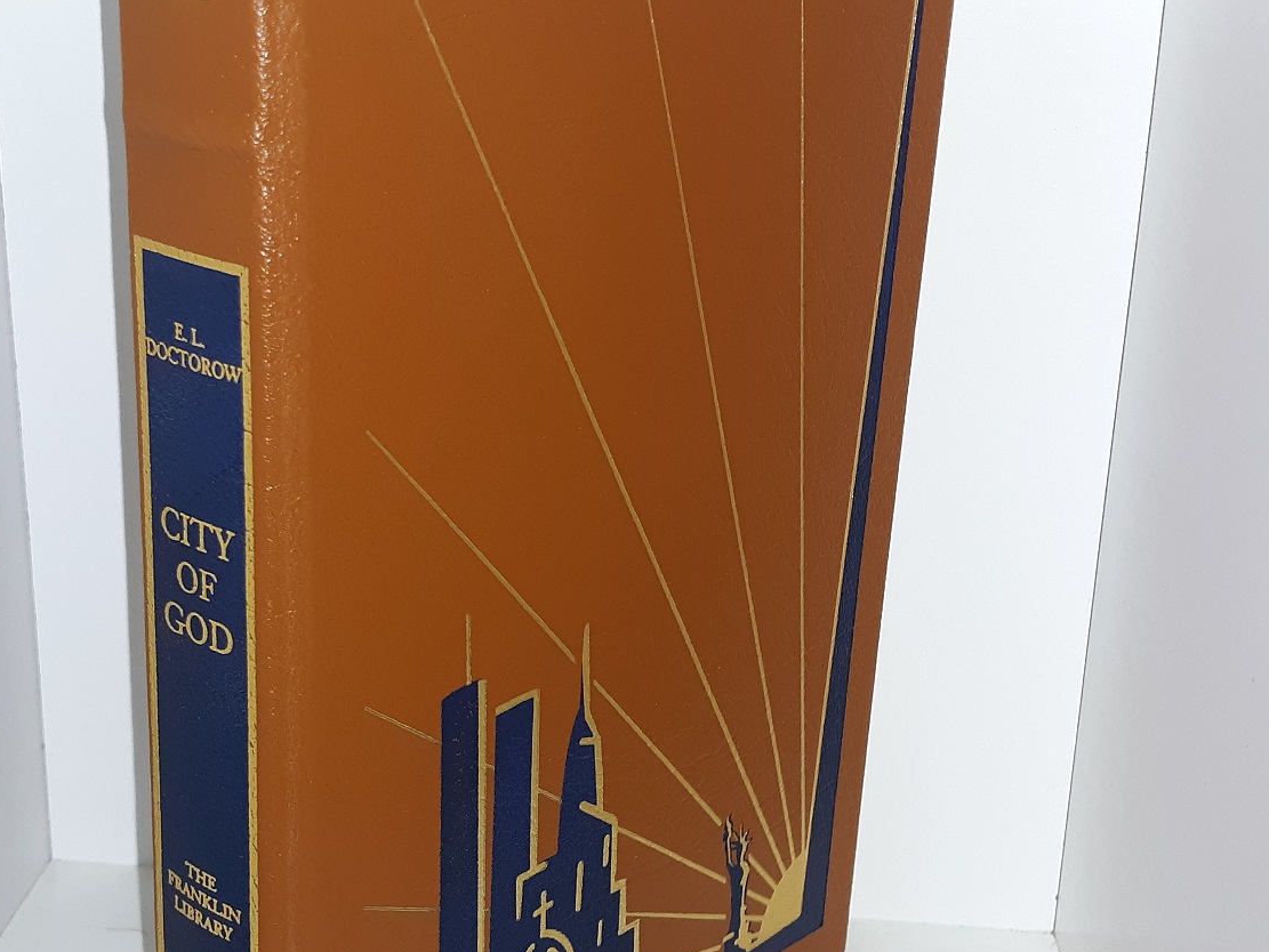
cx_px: 527
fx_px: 1907
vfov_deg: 28.0
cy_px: 516
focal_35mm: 52
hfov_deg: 36.7
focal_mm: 3.7
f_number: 1.7
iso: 80
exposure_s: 1/120
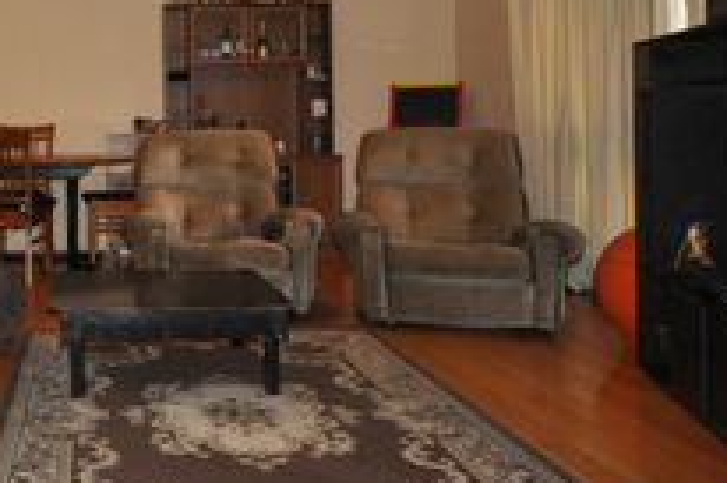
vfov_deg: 32.0
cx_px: 78
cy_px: 125
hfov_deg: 43.5
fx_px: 827
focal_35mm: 41
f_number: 4.5
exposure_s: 1/60
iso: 800
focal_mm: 12
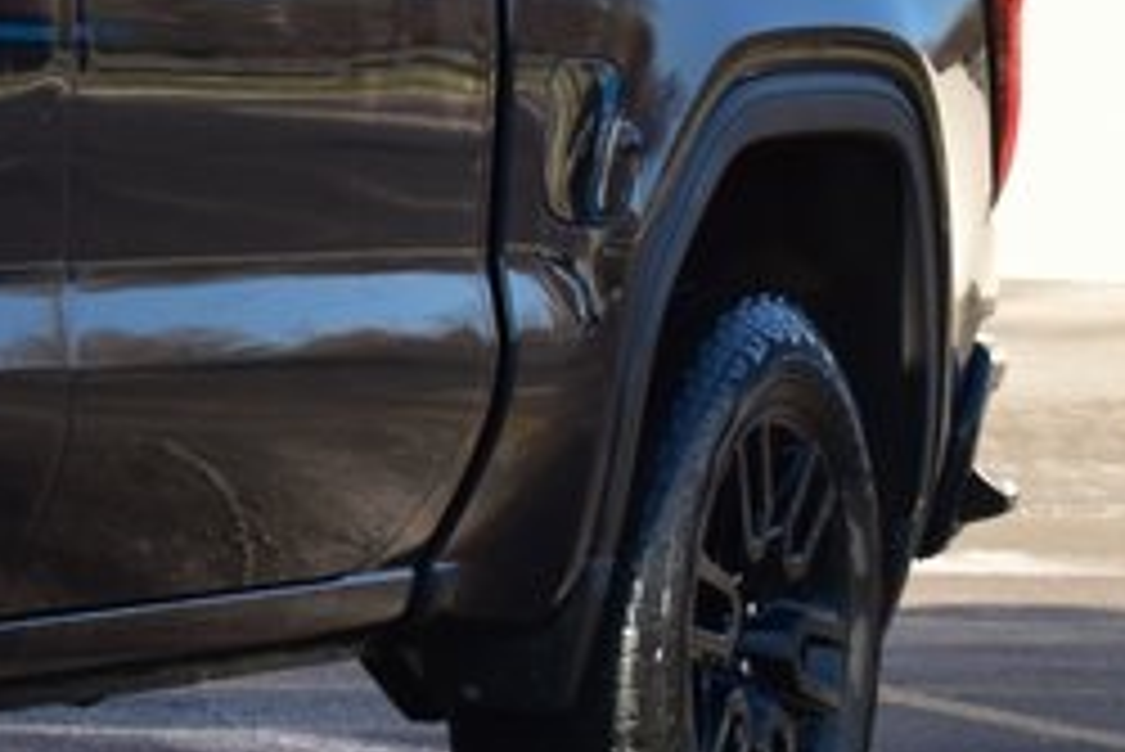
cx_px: -1125
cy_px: 155
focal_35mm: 209
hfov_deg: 9.2
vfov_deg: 6.6
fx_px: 6535
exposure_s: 1/320
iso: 400
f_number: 10
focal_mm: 34
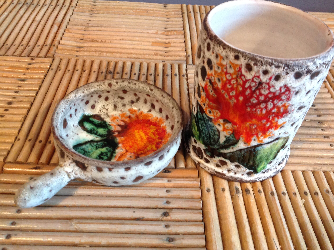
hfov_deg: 51.3
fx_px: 347
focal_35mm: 36
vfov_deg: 39.7
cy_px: 124
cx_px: 172
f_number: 2.4
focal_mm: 4.28
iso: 200
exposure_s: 1/15
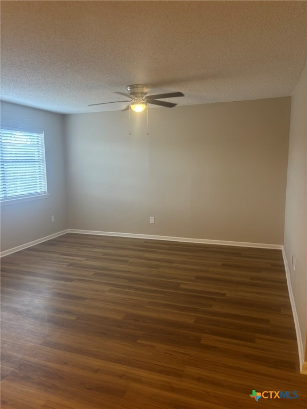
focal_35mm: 26
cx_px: 154
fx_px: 307
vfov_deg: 67.3
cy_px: 204
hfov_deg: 53.1
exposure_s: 1/60
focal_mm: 5.96
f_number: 1.6
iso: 100
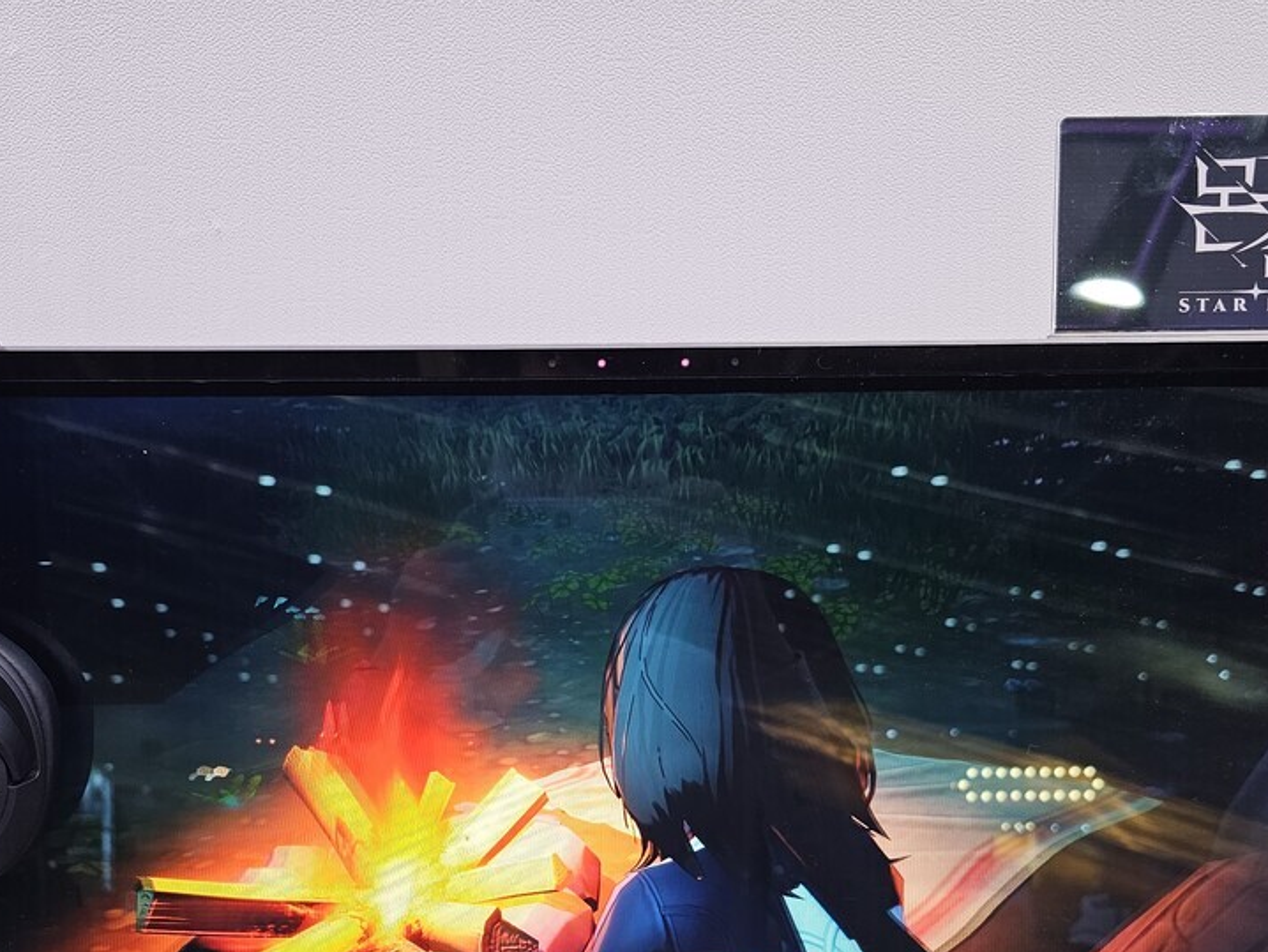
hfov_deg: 45.6
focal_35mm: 41
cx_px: 539
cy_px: 825
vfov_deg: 33.6
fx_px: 1502
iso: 160
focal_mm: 6.3
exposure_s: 1/120
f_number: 1.7
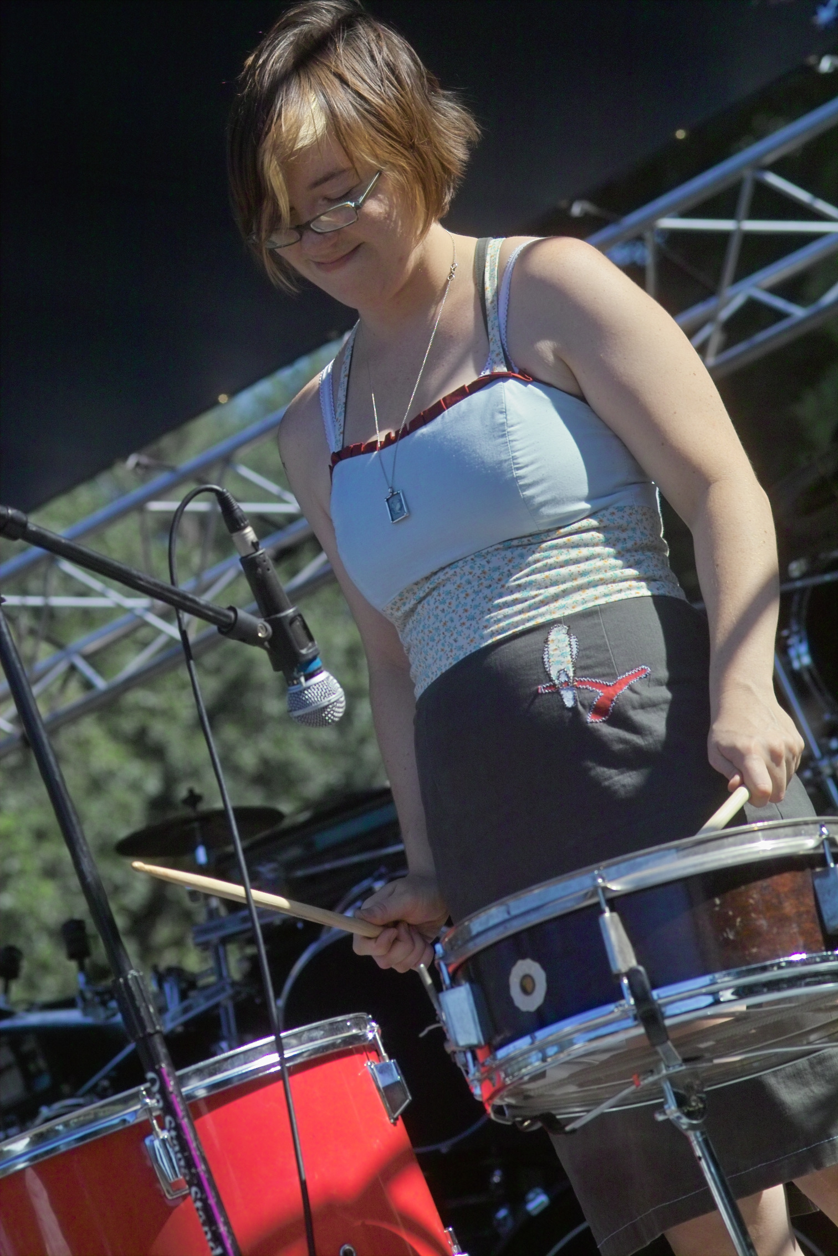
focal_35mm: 179
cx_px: 419
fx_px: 6250
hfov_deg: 7.7
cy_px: 628
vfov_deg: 11.5
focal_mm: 105
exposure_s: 1/350
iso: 200
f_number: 5.6
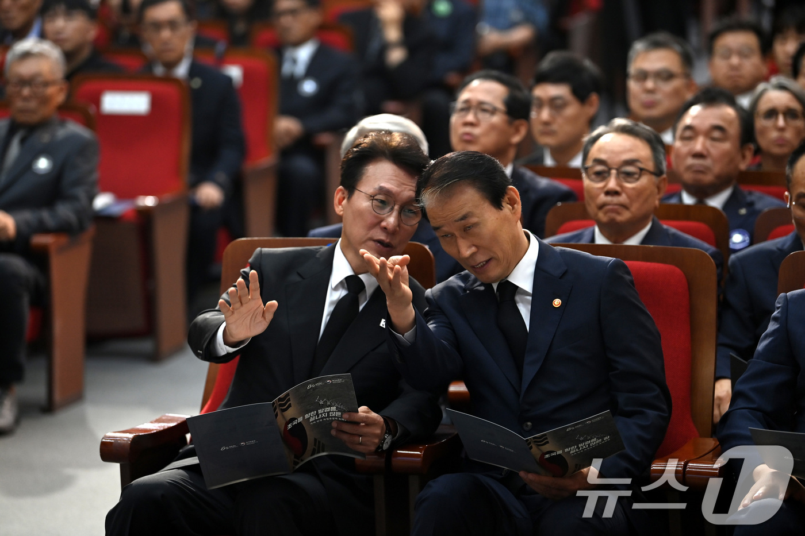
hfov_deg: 12.8
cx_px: 402
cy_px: 268
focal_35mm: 160
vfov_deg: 8.6
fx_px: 3577
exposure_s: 1/320
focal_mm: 160
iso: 1600
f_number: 3.2
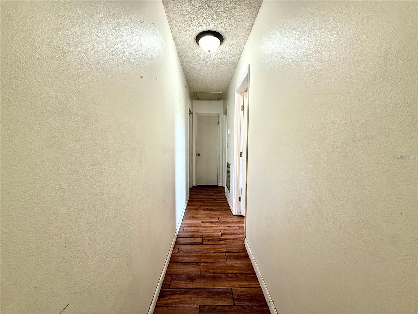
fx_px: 169
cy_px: 157
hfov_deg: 102.1
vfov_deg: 85.7
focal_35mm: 14
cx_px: 209
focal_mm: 2.22
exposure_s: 1/60
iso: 200
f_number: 2.2
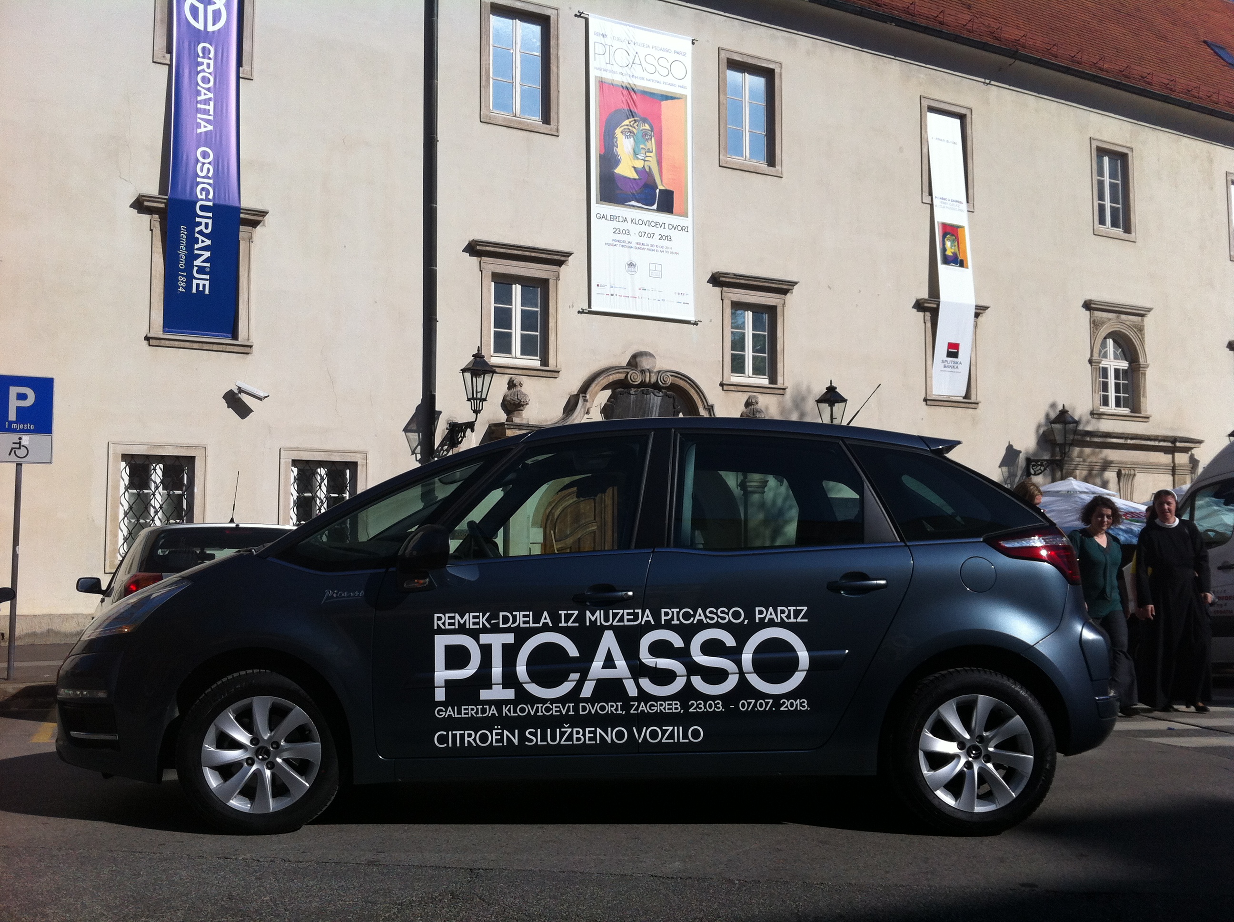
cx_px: 617
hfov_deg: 52.7
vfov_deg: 40.6
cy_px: 461
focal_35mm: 35
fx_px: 1246
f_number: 2.8
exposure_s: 1/2742
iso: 80
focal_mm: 3.85
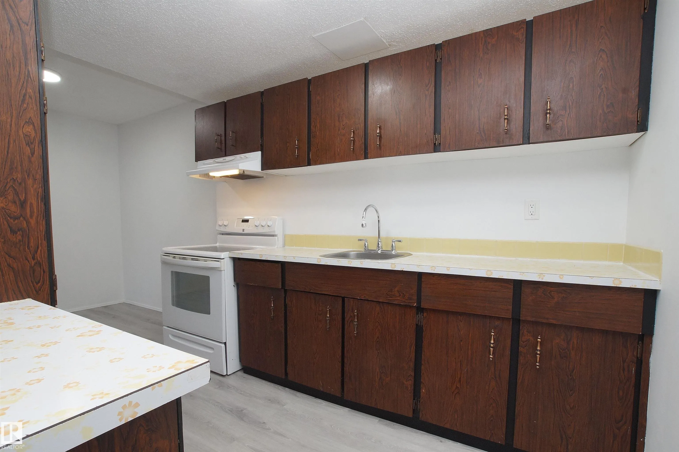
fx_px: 311
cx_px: 340
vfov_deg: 72.0
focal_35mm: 16
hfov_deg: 95.0
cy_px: 226
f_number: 11
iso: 400
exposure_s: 1/8
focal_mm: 11
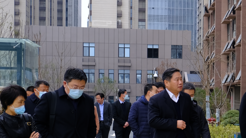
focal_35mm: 101
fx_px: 659
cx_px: 290
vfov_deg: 11.9
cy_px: 128
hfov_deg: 19.9
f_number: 4
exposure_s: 1/120
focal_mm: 24.3
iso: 160
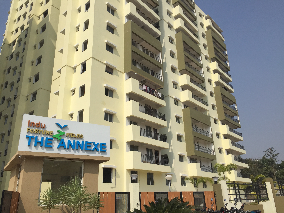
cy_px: 106
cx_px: 142
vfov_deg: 48.2
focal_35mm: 29
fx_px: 238
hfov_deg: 61.7
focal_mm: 4.15
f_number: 2.2
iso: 32
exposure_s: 1/4405
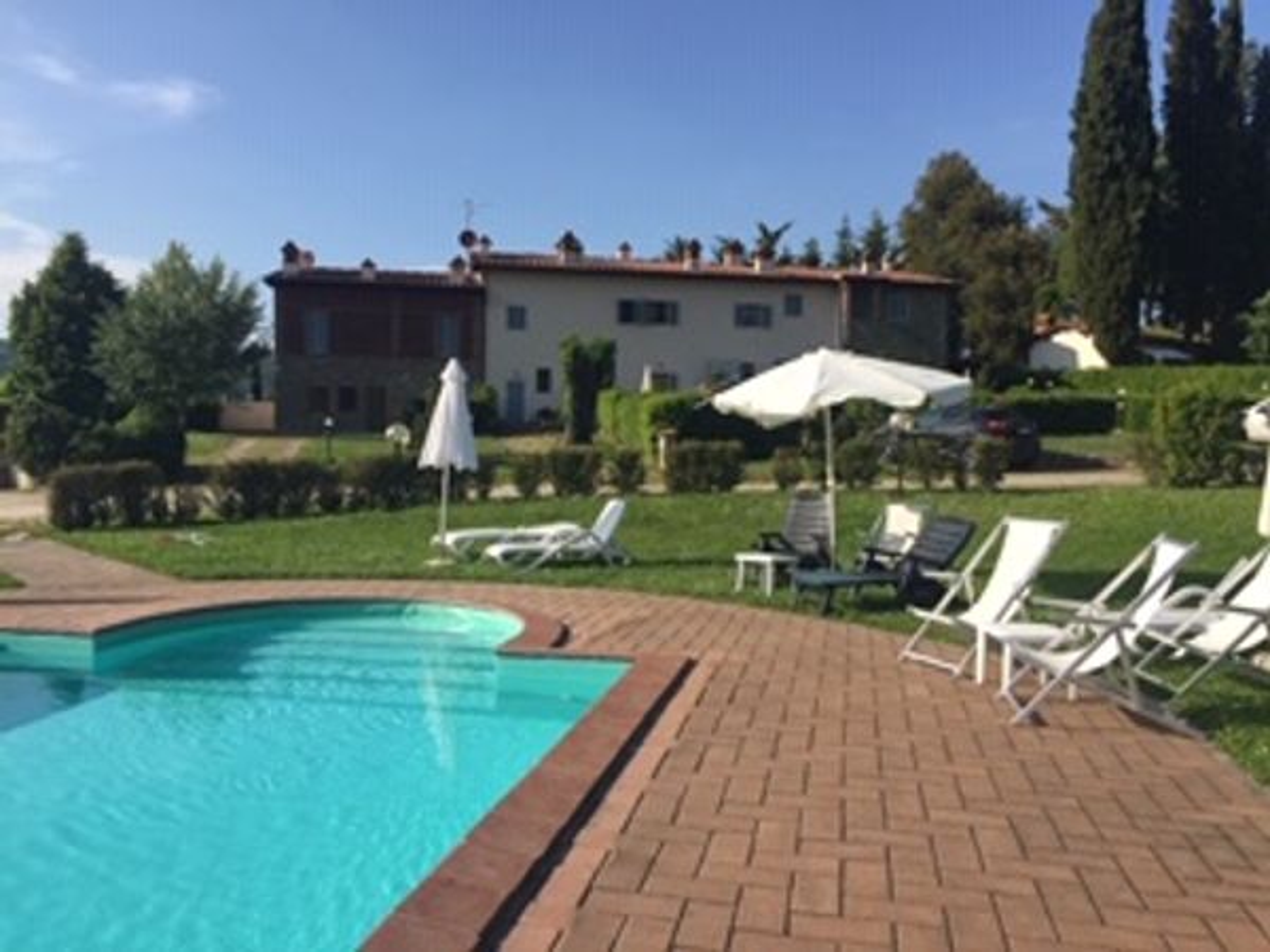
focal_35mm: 29
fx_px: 1064
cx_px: 635
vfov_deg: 48.2
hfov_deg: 61.7
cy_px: 476
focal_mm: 4.15
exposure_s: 1/1647
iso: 32
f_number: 2.2
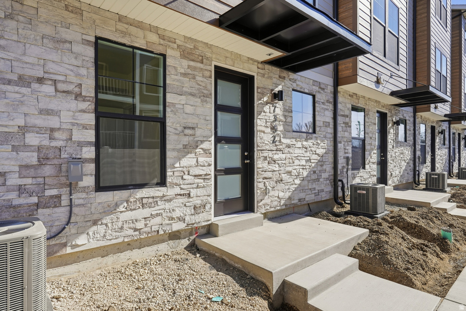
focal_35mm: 20
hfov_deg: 82.6
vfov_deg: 60.7
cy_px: 156
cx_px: 233
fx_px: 265
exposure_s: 1/4000
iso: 250
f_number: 10
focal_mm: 20.5
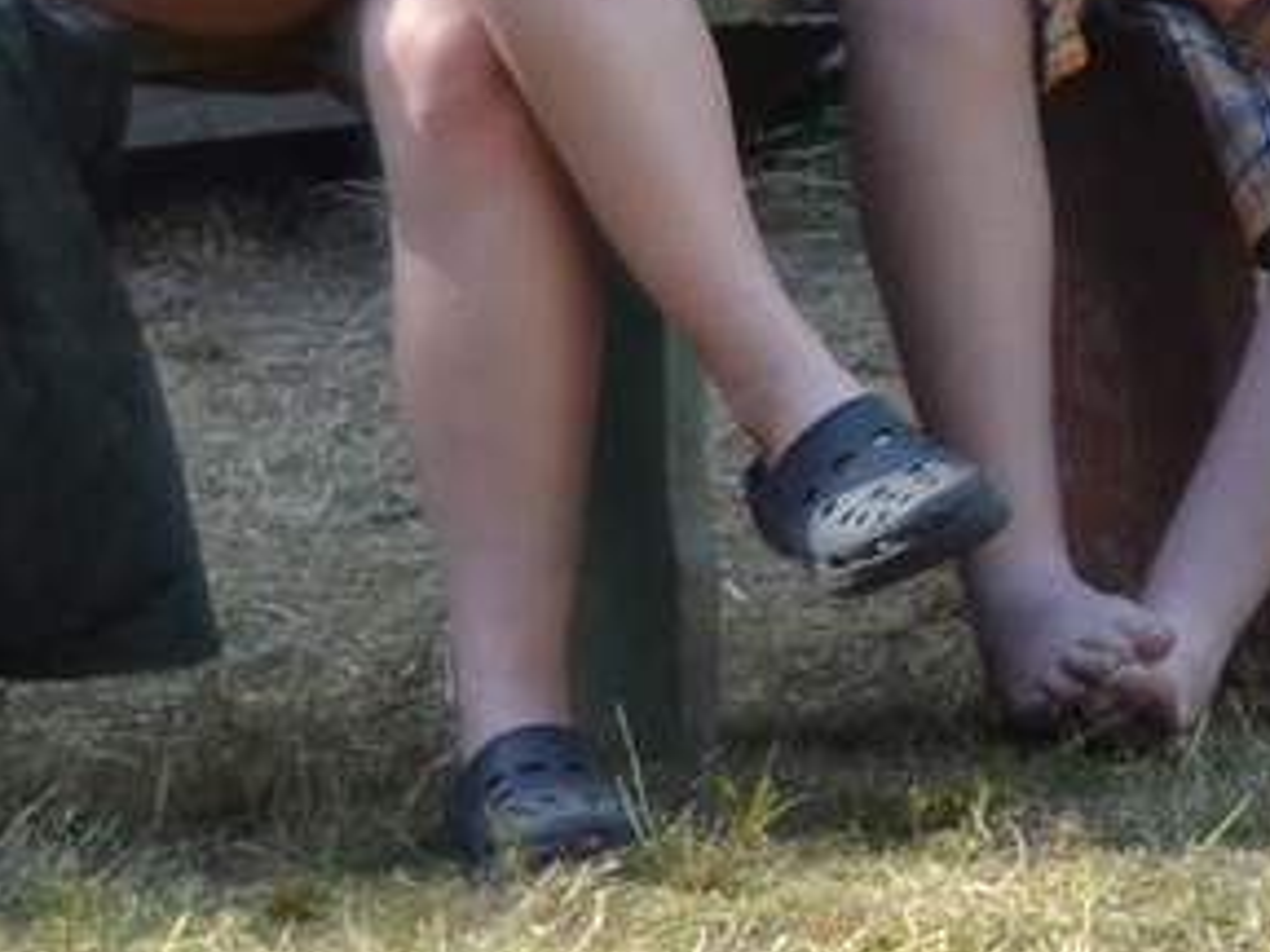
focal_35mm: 401
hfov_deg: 4.7
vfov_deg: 3.7
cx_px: 4048
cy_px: -1082
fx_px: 14712
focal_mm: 40
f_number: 5.6
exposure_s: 1/125
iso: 200
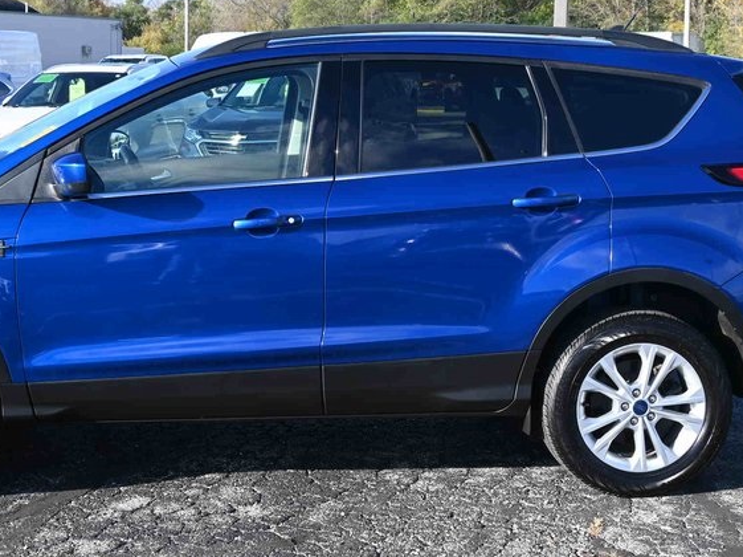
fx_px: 1413
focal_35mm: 66
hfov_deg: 29.3
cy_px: 246
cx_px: 266
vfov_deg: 22.3
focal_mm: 25
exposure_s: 1/250
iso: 110
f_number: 5.6
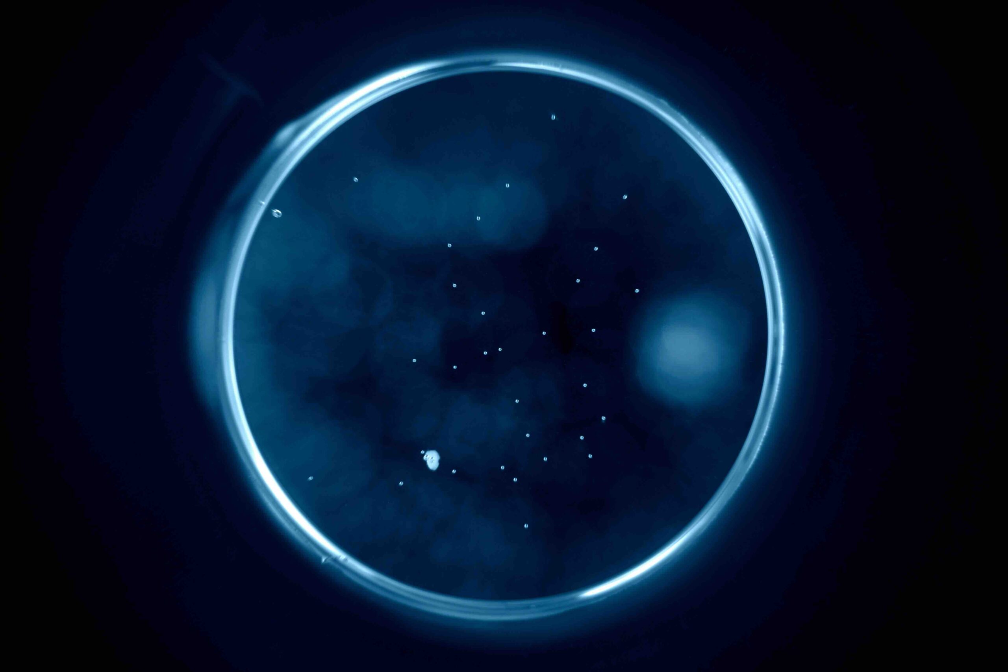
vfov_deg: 37.9
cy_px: 336
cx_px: 504
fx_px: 980
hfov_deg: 54.4
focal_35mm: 35
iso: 200
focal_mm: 23
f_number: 7.1
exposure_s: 1/125
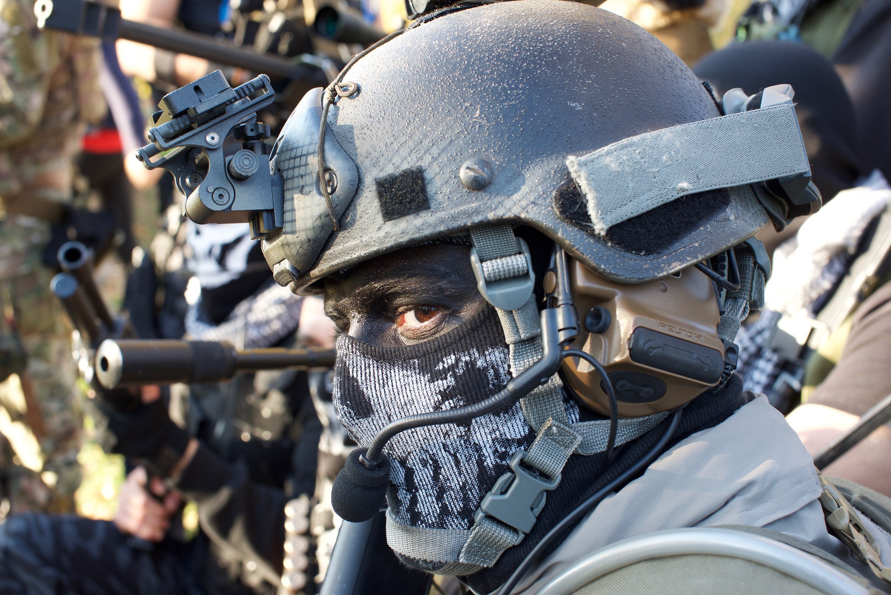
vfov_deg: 27.0
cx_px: 446
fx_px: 1238
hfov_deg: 39.6
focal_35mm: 50
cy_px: 298
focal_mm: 50
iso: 200
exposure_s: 1/25
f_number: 8
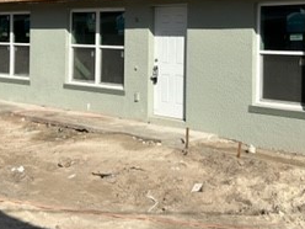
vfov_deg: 21.6
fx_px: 590
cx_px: 143
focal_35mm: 67
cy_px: 43
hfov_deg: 29.0
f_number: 1.5
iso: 50
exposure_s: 1/7463
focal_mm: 5.7
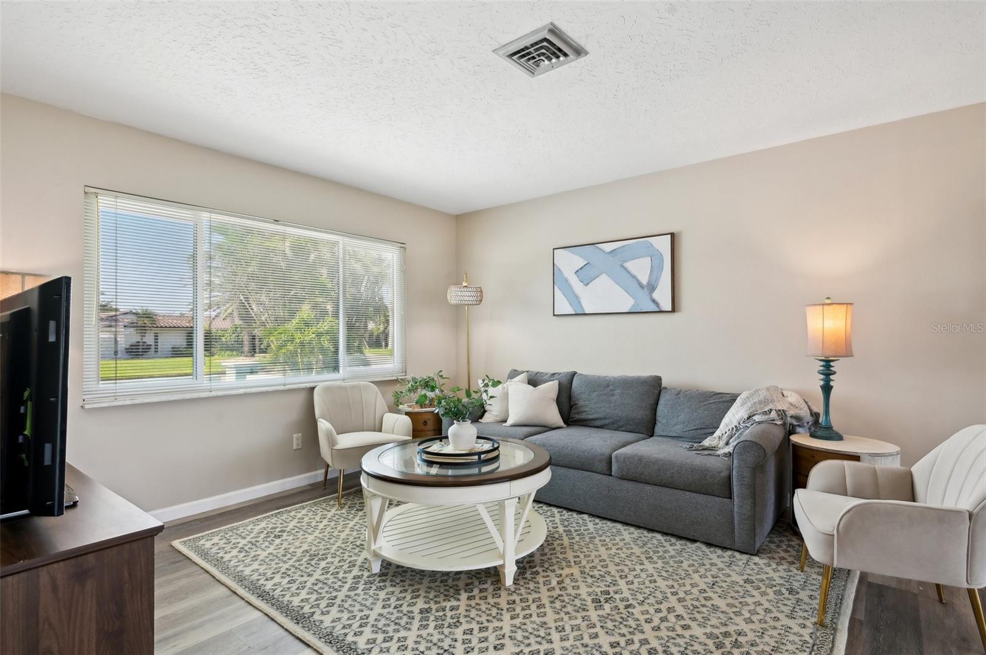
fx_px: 492
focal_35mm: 18
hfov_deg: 90.1
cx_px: 493
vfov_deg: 67.3
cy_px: 328
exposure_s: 1/60
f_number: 8
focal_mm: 18
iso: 400
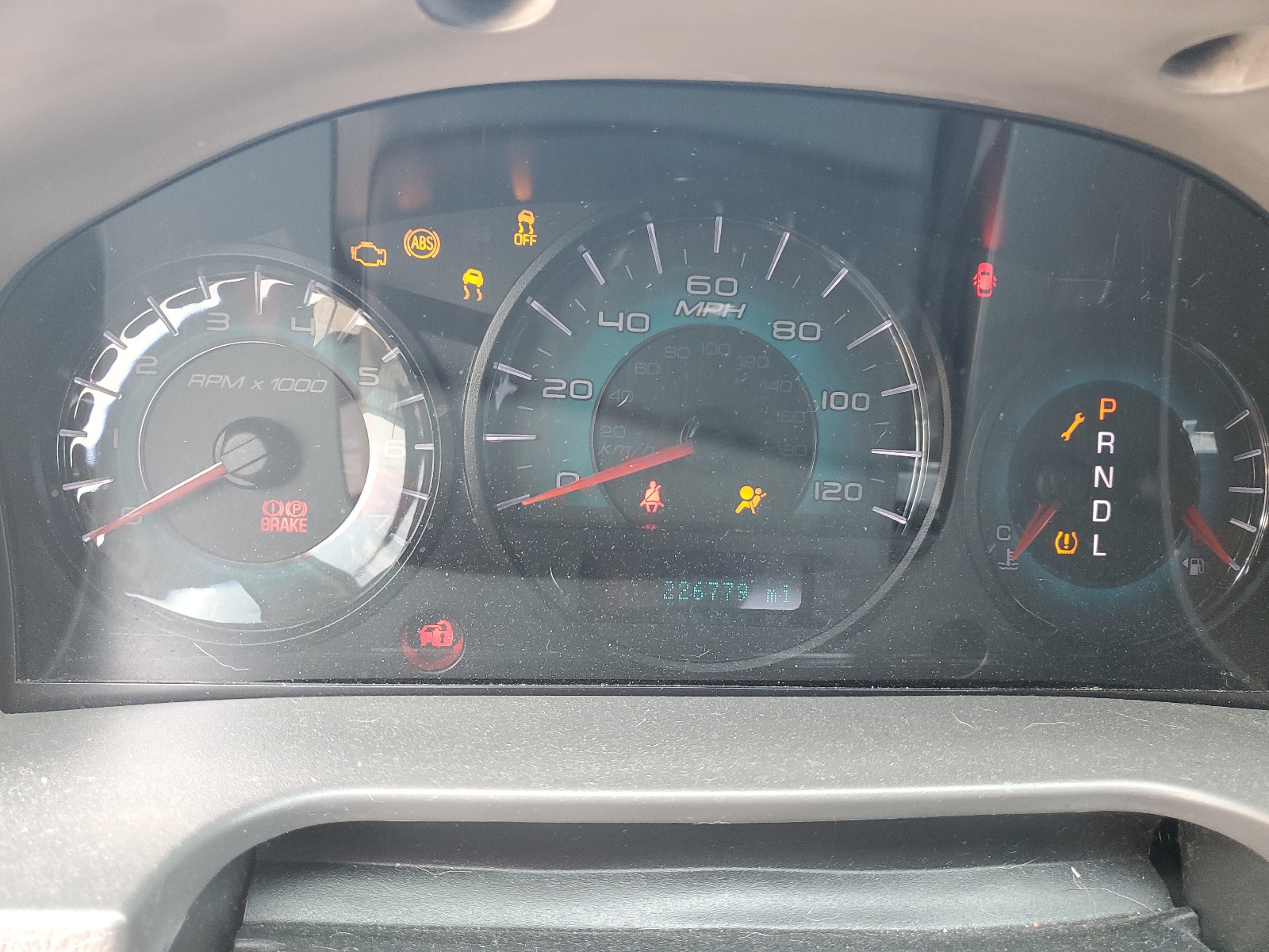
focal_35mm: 26
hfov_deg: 67.3
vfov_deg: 53.1
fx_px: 953
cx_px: 634
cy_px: 476
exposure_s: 1/50
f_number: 1.5
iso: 110
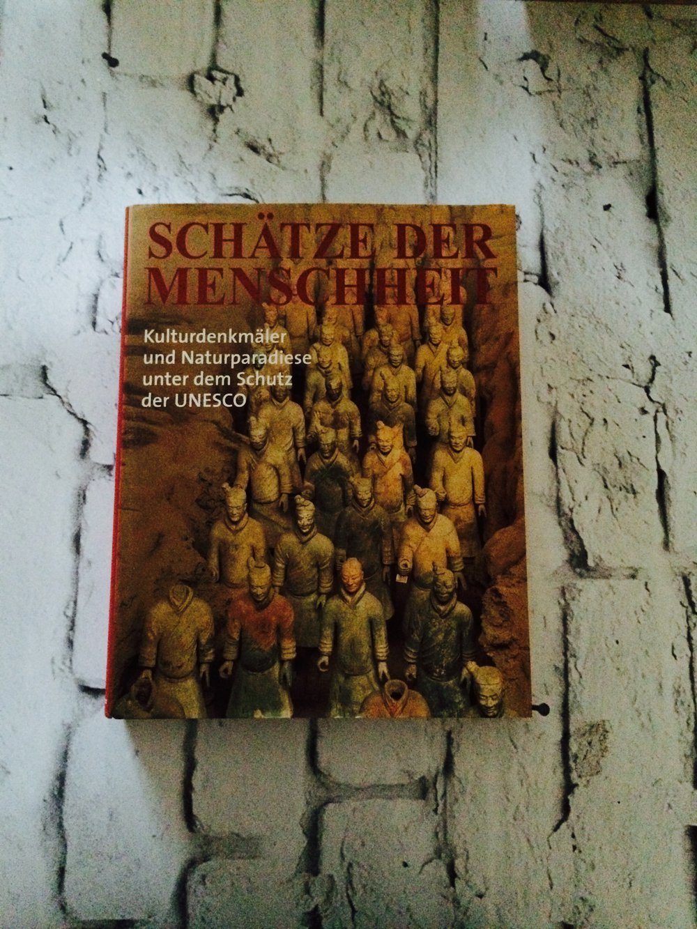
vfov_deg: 61.7
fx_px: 778
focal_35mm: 29
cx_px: 348
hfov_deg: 48.2
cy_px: 464
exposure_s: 1/17
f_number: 2.2
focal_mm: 4.15
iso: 640
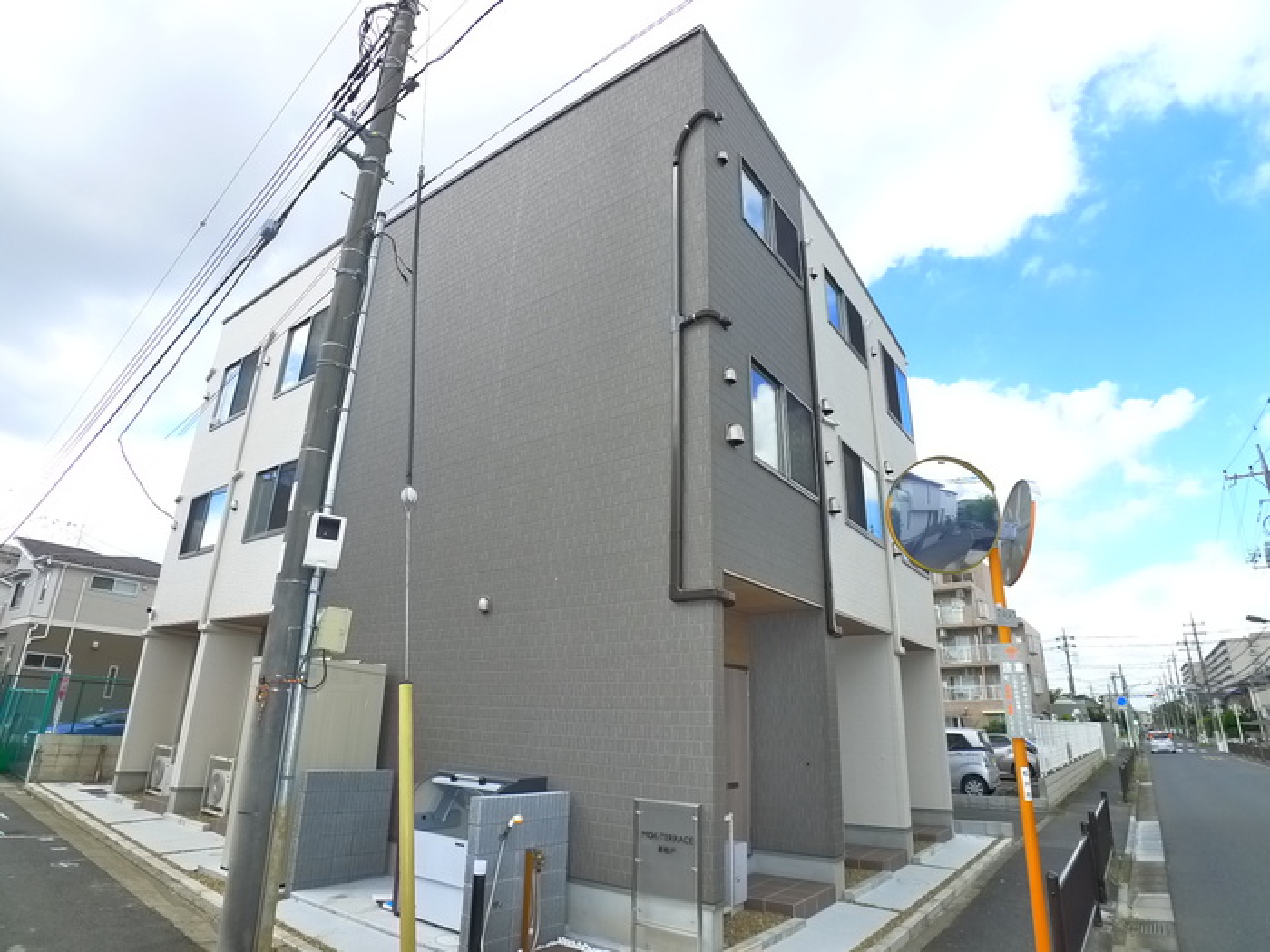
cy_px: 476
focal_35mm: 24
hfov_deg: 71.6
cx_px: 635
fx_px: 881
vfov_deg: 56.8
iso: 400
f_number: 3.2
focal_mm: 5.1
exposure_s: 1/500
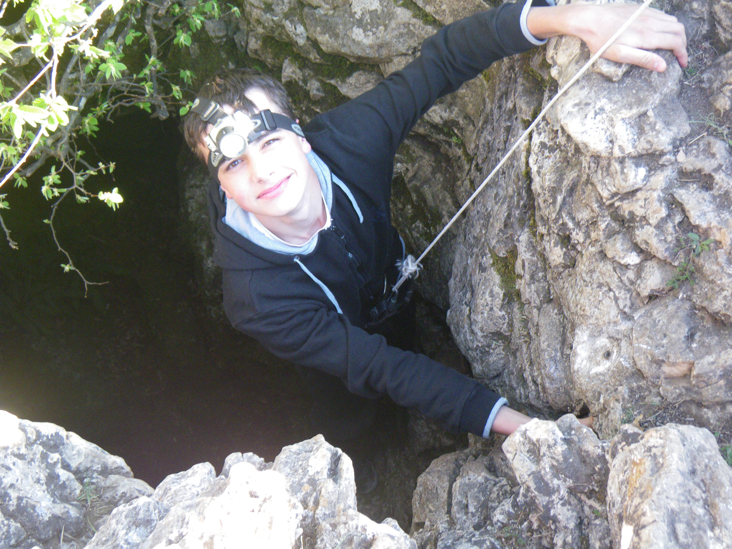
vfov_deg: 41.8
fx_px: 719
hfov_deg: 54.0
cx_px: 366
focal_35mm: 34
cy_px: 274
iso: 250
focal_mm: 6.1
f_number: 3.8
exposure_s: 1/50
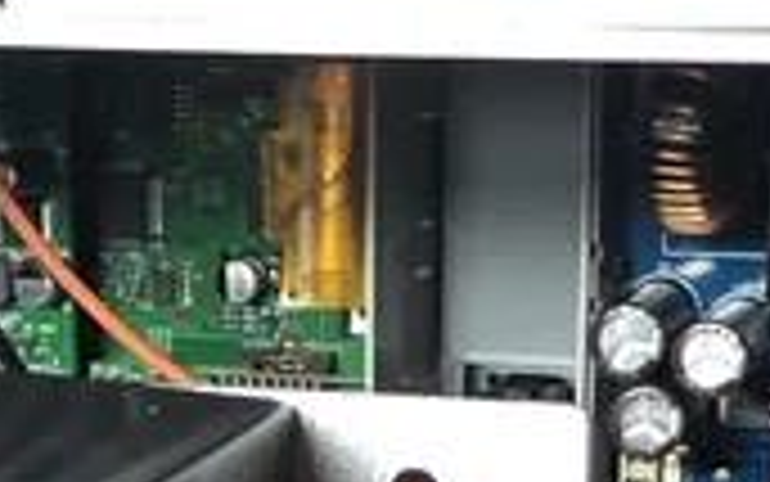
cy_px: 836
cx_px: 281
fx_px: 3044
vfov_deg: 8.7
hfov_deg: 14.4
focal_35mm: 145
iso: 64
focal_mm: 3.99
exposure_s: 1/17
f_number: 1.8
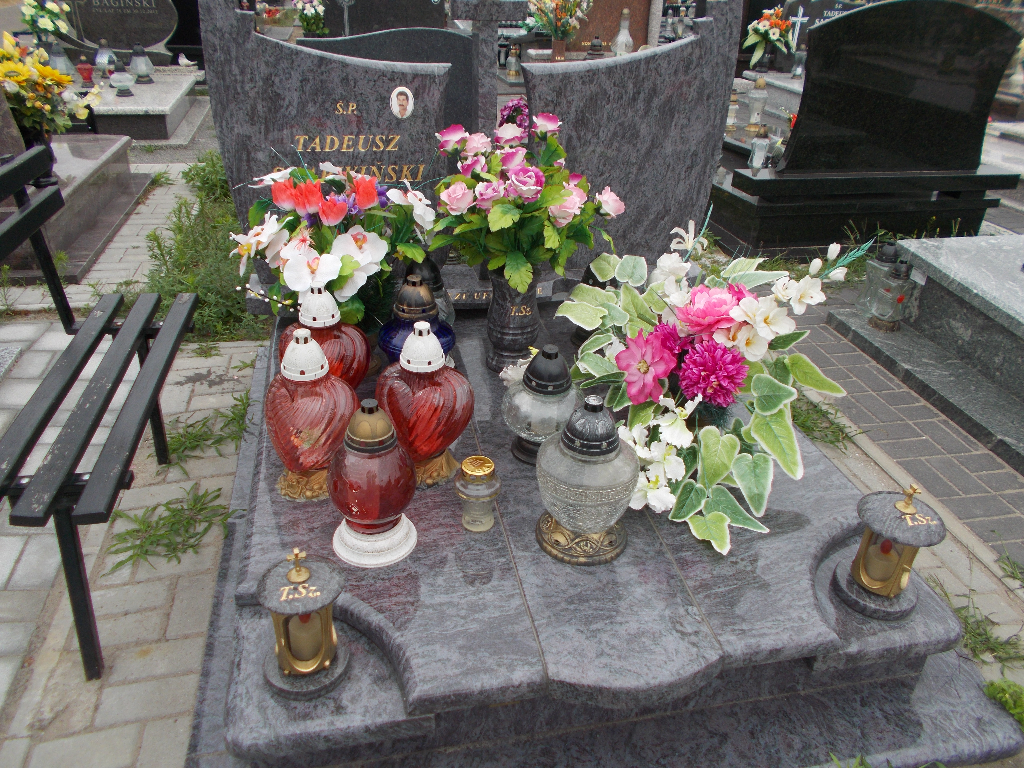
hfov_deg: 67.3
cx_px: 512
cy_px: 384
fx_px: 769
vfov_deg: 53.1
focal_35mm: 26
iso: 80
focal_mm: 4.6
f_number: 3.2
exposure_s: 1/250
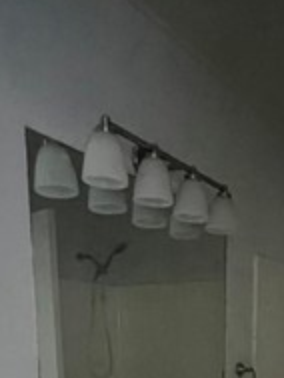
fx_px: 481
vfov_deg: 34.3
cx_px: 240
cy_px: 456
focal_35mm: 44
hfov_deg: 31.8
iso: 1600
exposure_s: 1/30
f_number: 1.8
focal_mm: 1.57
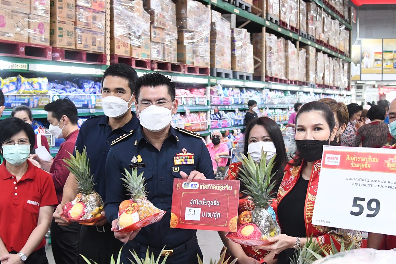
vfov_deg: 26.0
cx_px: 198
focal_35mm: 52
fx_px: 572
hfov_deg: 38.2
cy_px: 138
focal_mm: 24
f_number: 4
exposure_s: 1/200
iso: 4000
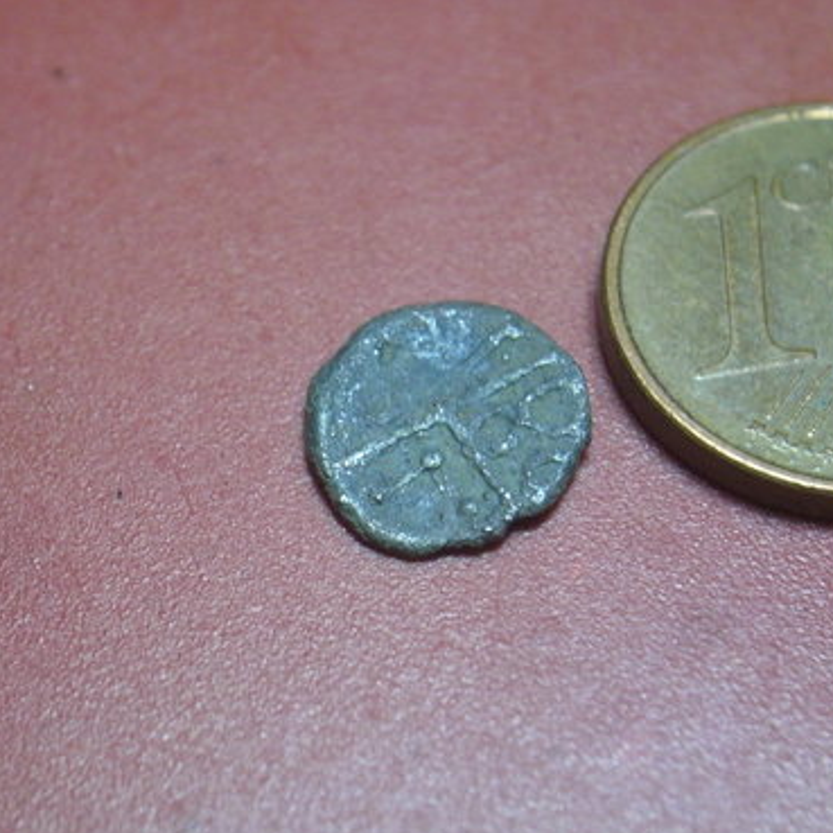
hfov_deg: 21.9
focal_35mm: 79
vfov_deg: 21.9
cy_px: 421
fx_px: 2151
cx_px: 451
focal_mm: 12.8
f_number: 4.2
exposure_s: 1/60
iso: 200
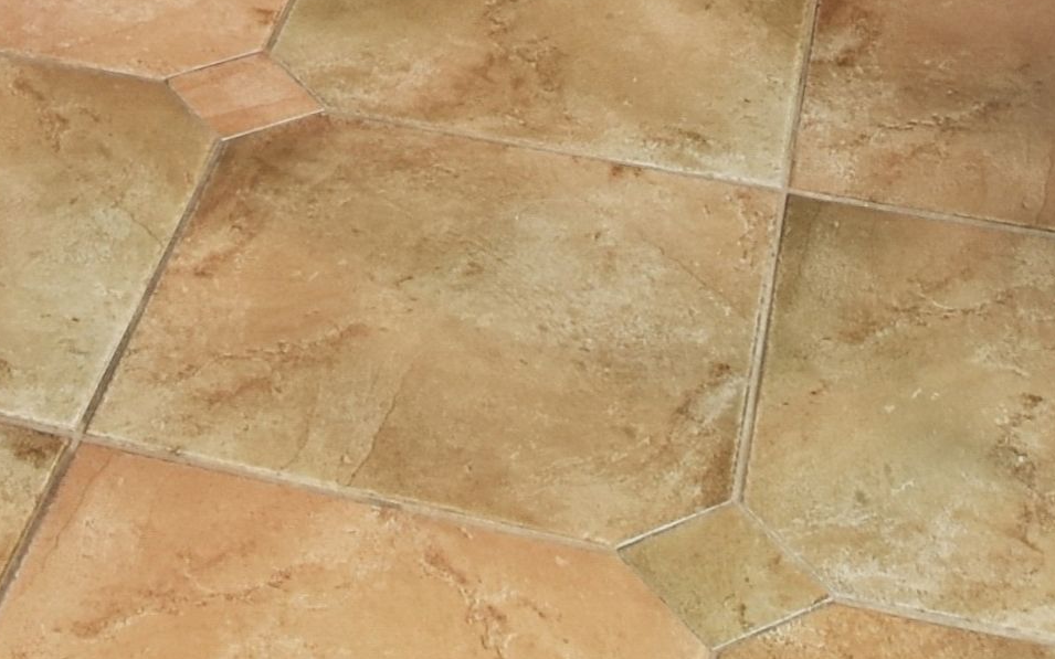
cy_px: -1511
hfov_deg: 21.2
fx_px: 2760
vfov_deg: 9.5
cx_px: 122
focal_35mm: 96
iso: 500
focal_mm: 10
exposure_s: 1/25
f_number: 8
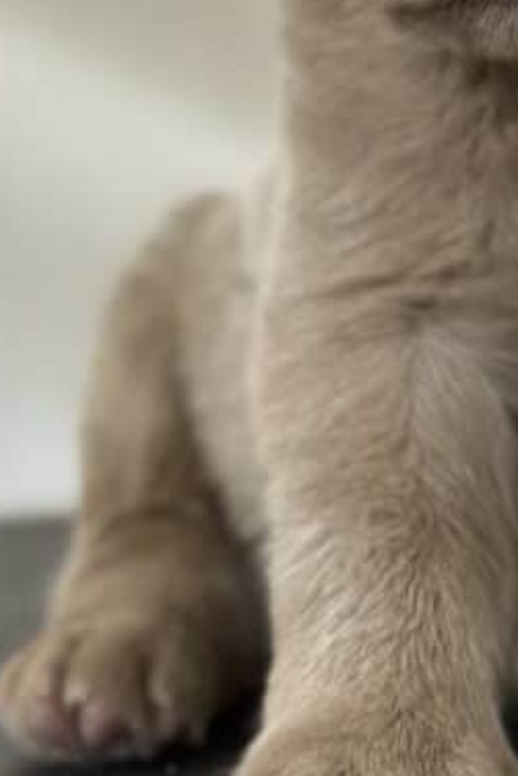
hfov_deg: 10.0
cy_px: -64
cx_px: 466
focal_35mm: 136
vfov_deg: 14.7
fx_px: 2932
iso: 250
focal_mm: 6.86
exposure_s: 1/60
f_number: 1.78
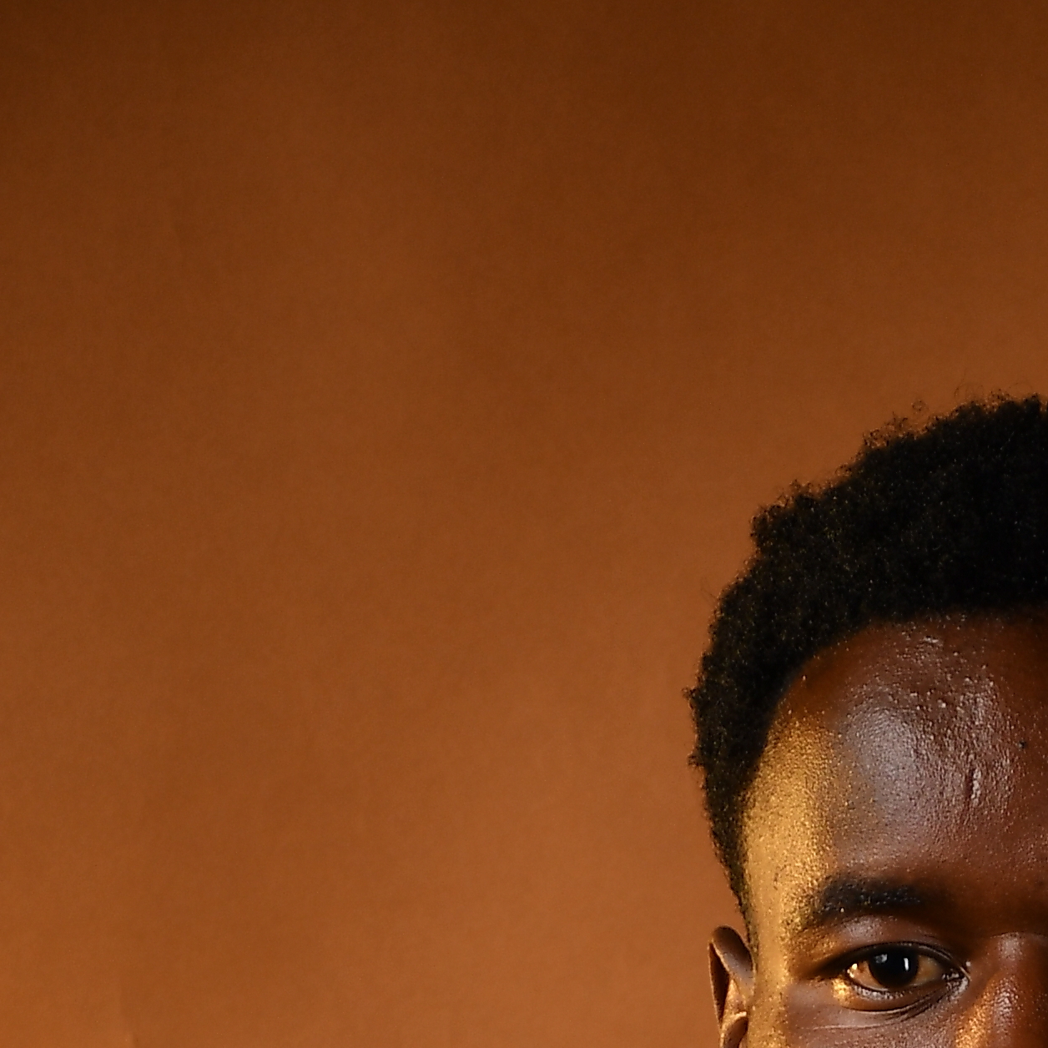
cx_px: 1317
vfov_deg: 4.6
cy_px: 2275
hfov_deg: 4.7
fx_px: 12776
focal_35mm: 373
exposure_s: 1/160
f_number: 5.6
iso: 125
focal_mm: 66
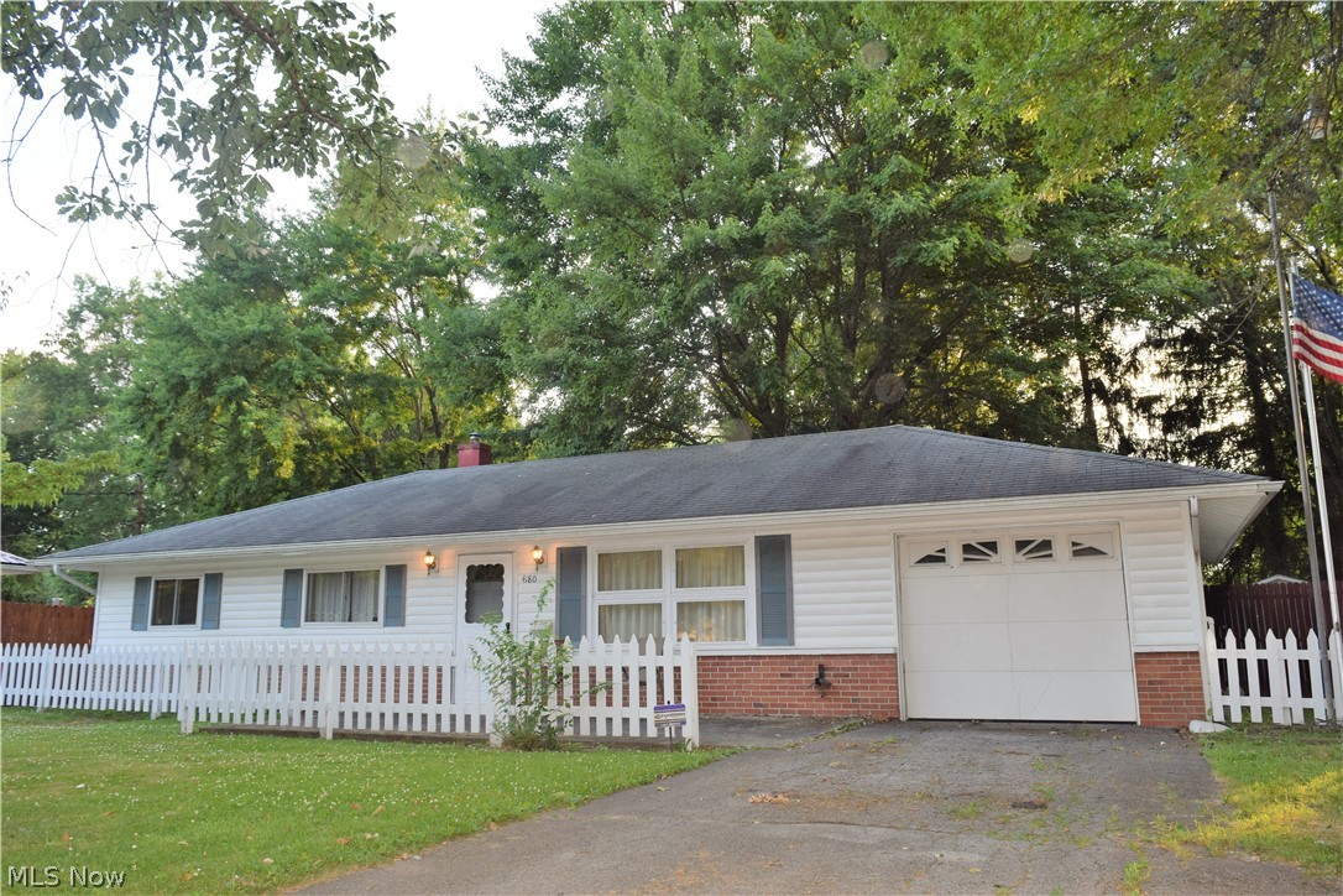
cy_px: 448
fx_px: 1007
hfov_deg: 67.4
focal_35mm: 27
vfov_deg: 47.9
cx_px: 672
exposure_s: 1/125
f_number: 5.6
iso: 320
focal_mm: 18
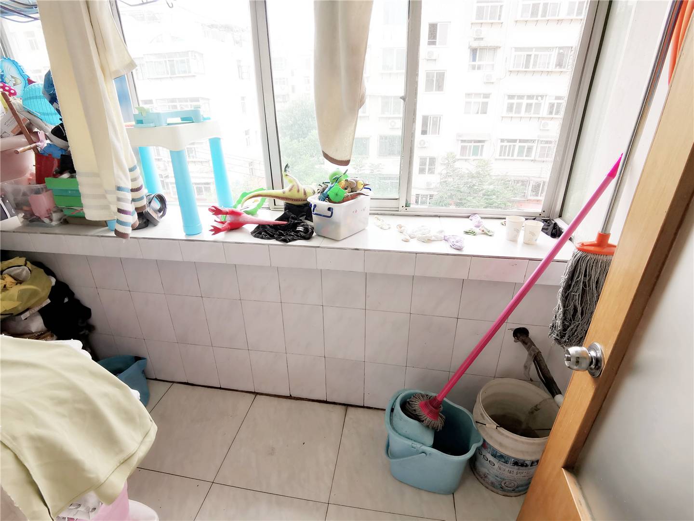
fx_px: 341
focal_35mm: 17
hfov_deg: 91.0
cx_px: 347
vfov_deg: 74.7
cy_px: 260
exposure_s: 1/100
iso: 64
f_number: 2.2
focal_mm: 2.26
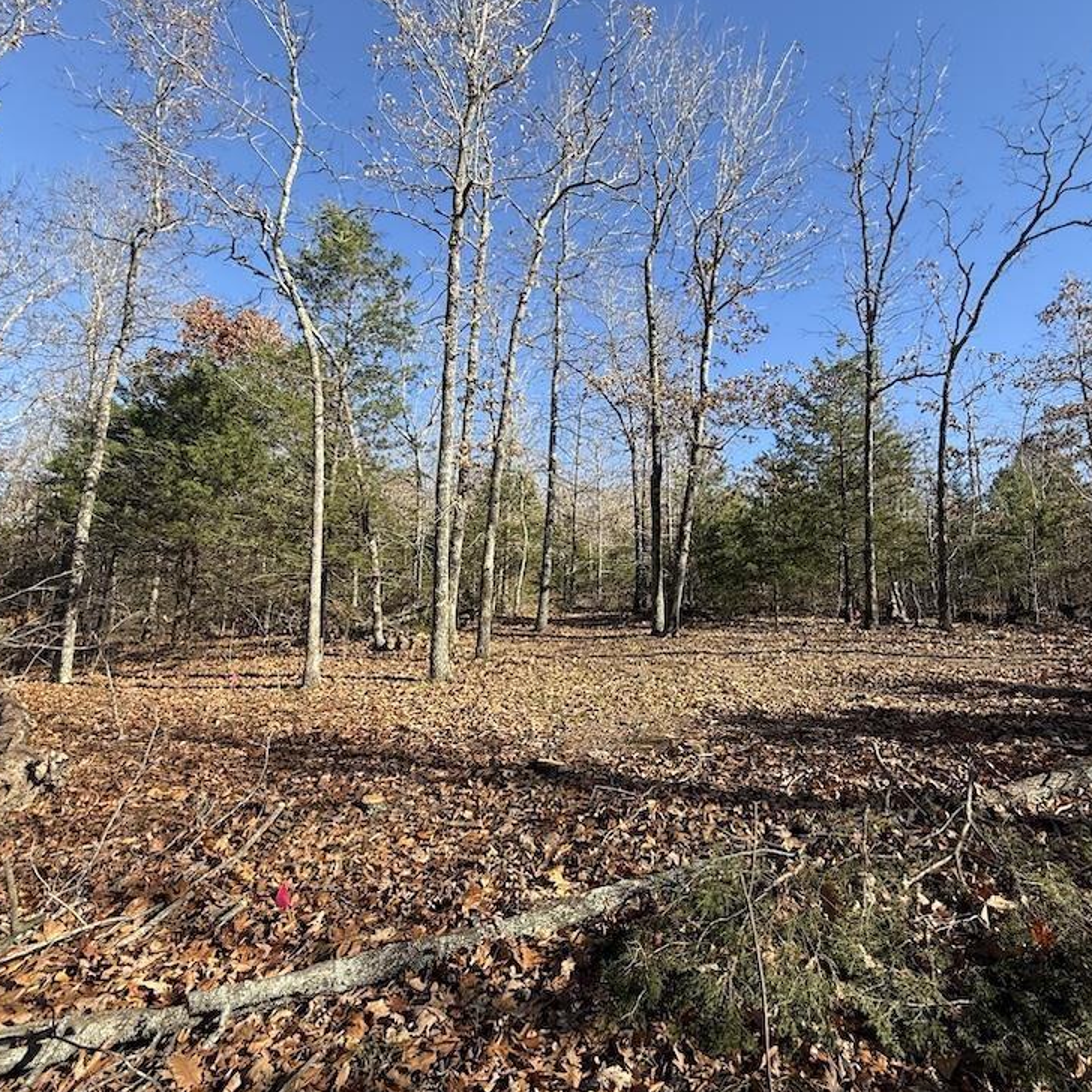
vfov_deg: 84.0
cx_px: 633
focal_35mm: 17
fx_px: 607
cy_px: 555
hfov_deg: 83.3
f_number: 2.2
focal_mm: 2.22
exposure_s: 1/734
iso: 50
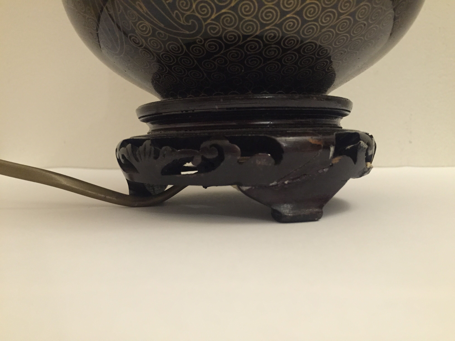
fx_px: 381
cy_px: 170
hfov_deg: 61.7
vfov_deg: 48.2
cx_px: 228
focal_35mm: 29
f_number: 2.2
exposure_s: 1/17
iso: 500
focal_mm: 4.15
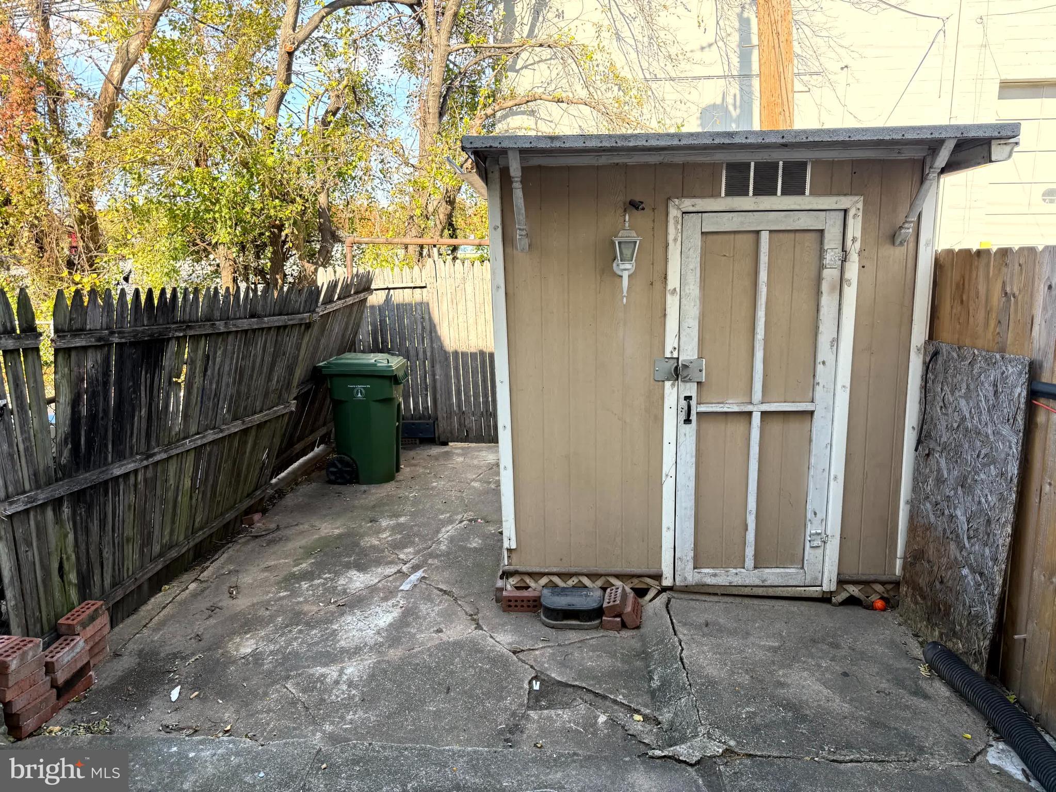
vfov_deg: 56.8
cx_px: 528
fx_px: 732
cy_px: 396
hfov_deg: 71.6
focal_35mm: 24
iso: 100
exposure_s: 1/602
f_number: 1.78
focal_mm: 6.76
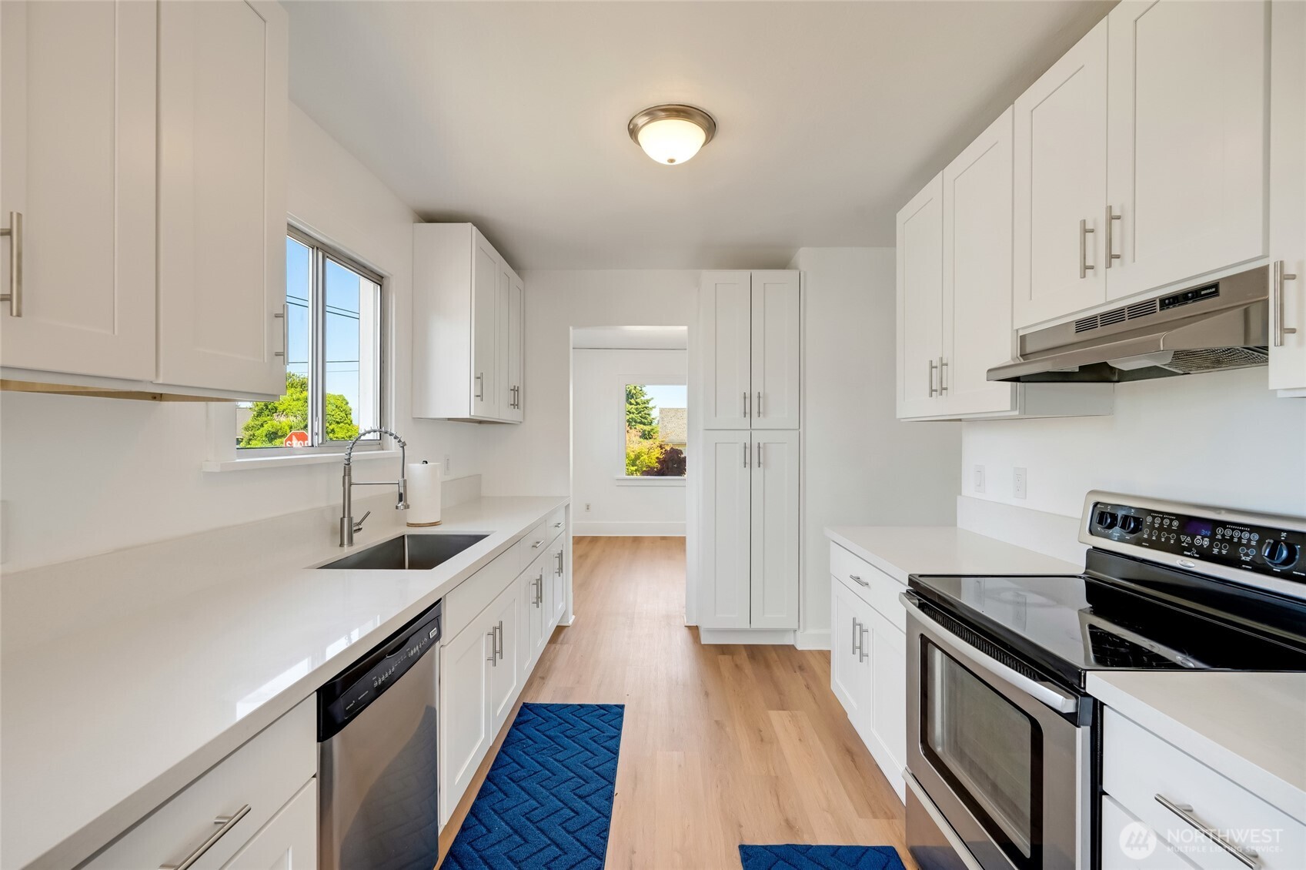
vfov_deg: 73.7
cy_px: 435
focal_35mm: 16
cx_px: 653
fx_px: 580
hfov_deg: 96.8
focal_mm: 16
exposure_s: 1/800
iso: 400
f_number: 9
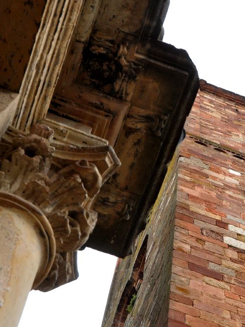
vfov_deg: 24.7
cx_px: 215
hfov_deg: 18.4
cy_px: 163
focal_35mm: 79
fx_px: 746
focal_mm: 36
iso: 500
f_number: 8
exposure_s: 1/250
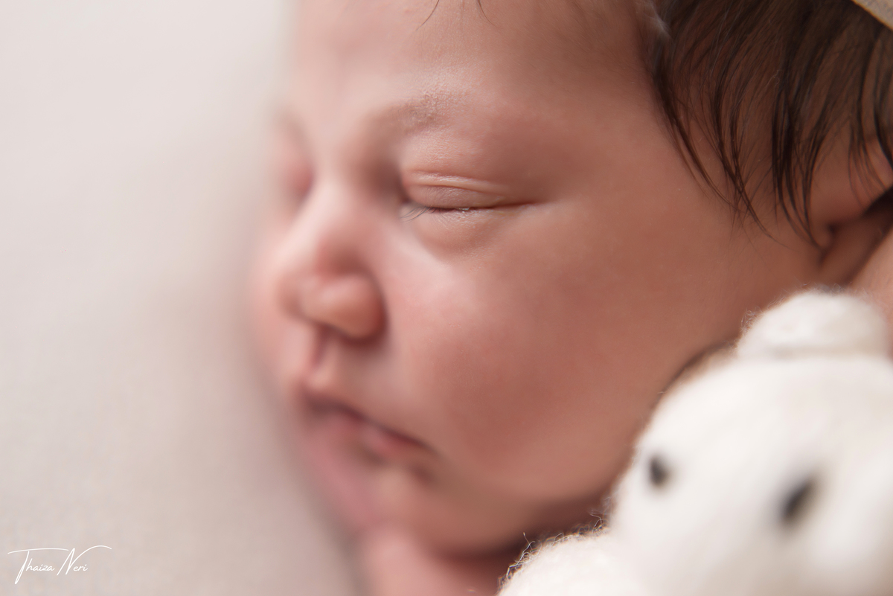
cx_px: 446
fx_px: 1241
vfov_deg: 27.0
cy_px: 298
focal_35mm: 50
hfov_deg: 39.6
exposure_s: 1/160
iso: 160
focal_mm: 50
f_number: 2.2
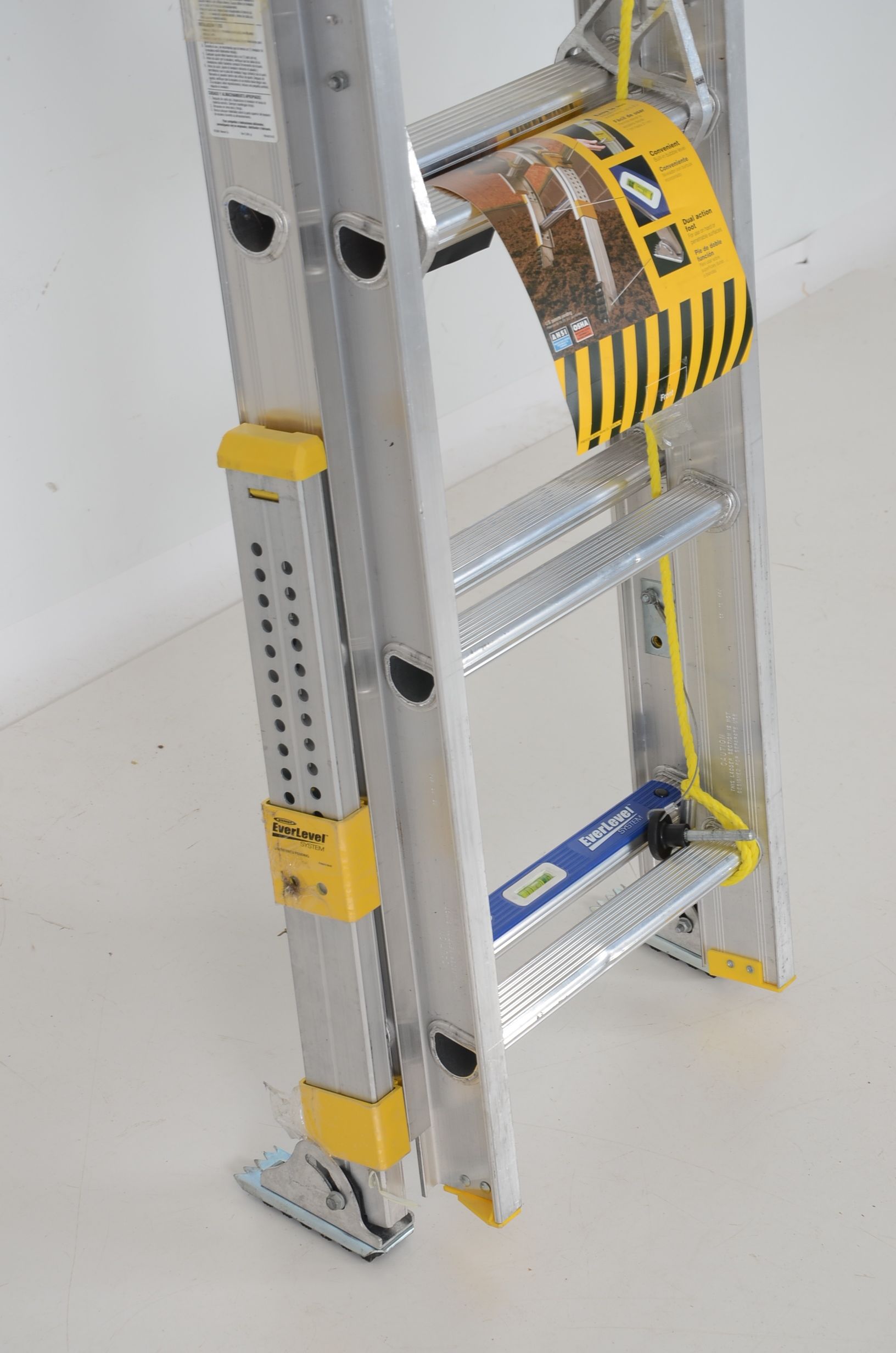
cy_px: 676
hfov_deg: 17.4
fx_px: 2925
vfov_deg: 26.0
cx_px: 448
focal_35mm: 78
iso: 160
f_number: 7.1
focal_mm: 52
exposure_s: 1/60
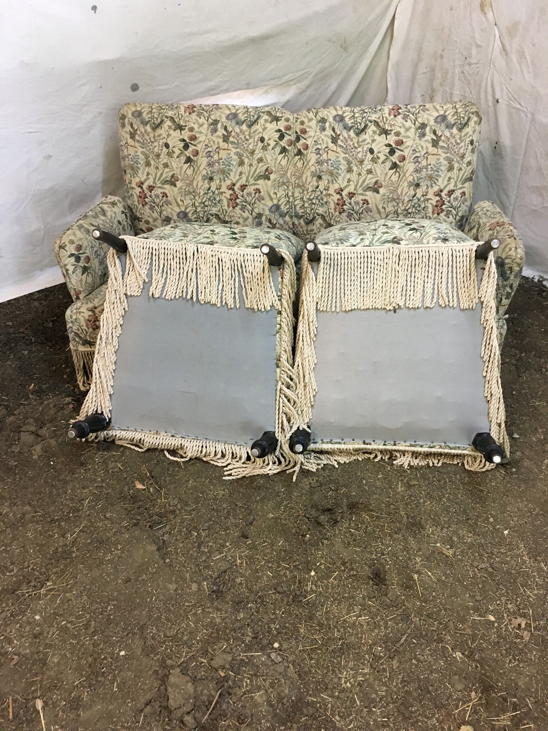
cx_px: 274
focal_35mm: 29
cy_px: 366
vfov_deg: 61.7
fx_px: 612
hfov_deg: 48.2
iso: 200
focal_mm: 4.15
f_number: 2.2
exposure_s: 1/25
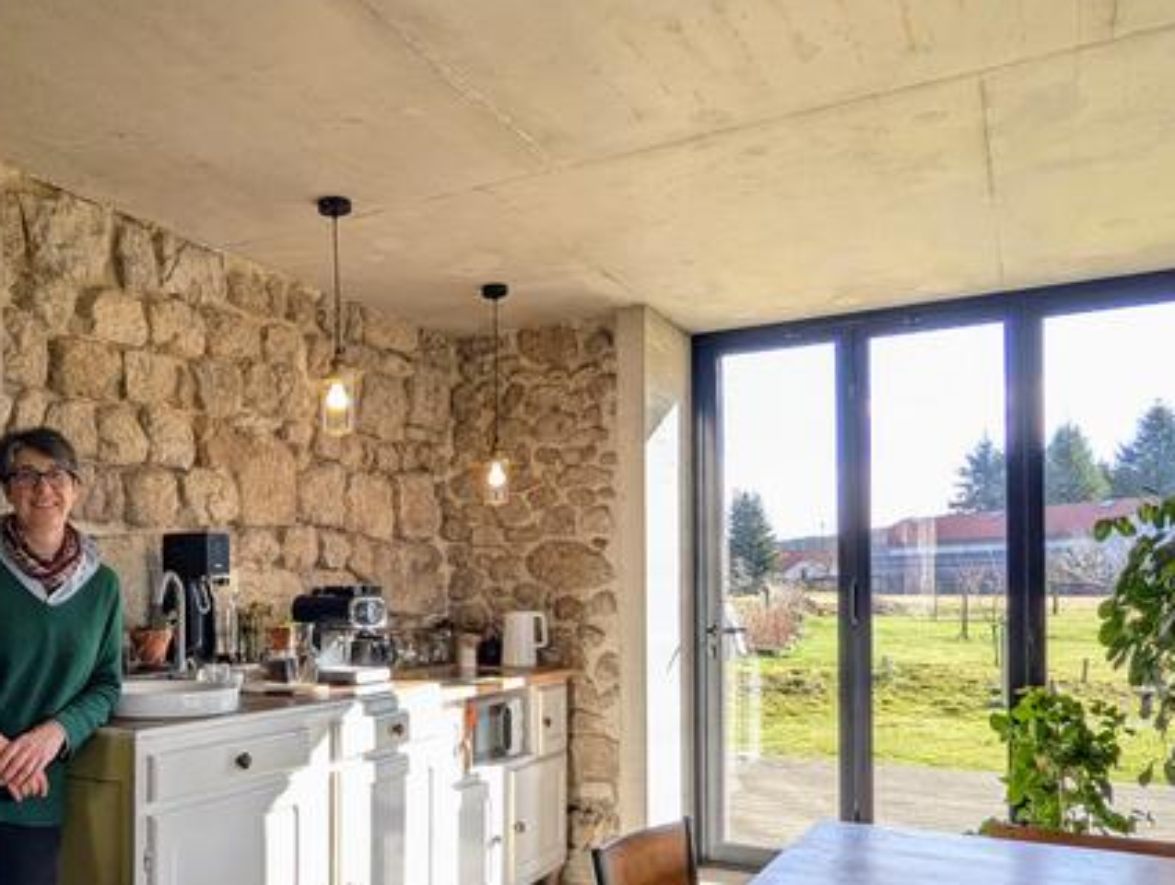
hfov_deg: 58.0
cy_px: 584
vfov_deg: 46.2
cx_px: 358
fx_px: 1020
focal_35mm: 30
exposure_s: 1/277
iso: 44
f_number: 2.2
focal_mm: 2.35
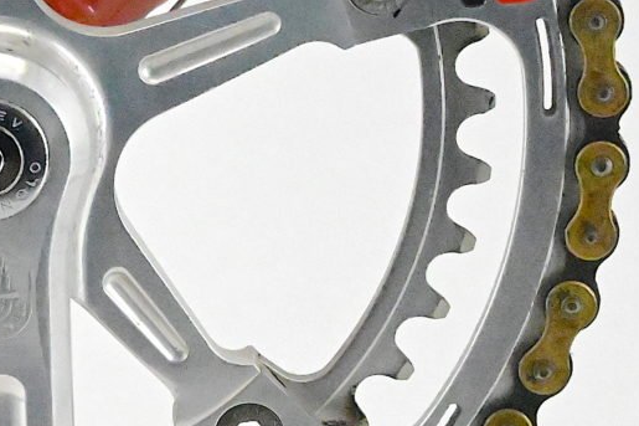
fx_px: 4631
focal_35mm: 261
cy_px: 18
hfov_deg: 7.7
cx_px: -468
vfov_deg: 5.3
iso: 32000
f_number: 20
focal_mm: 70
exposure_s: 1/640
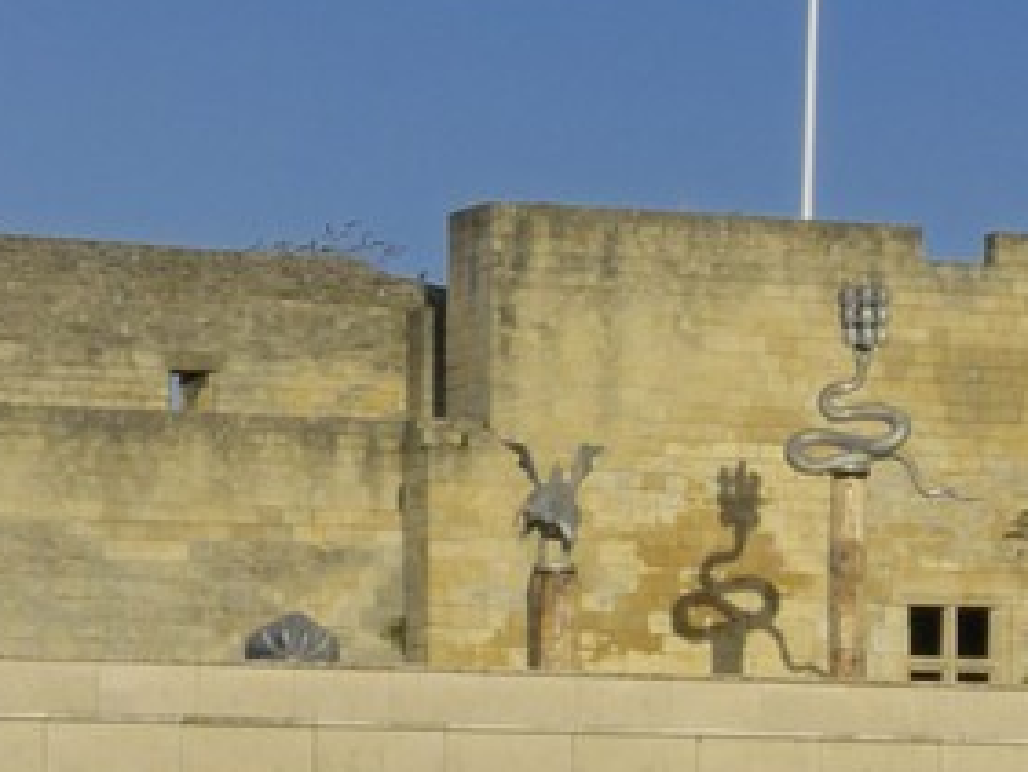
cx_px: 2901
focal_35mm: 230
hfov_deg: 7.7
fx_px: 6833
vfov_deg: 6.5
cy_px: 615
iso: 100
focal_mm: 28
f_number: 15
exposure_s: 1/100
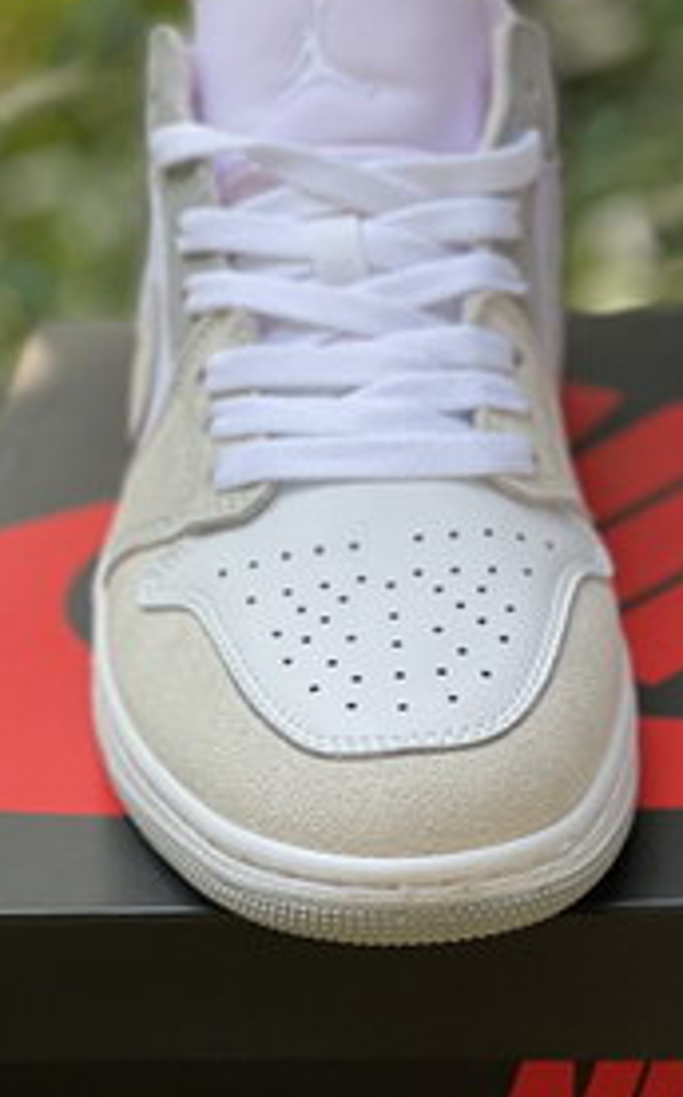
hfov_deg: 10.5
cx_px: 699
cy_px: 463
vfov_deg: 17.0
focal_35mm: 123
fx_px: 3671
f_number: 2.2
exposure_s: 1/121
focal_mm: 7.5
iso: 32
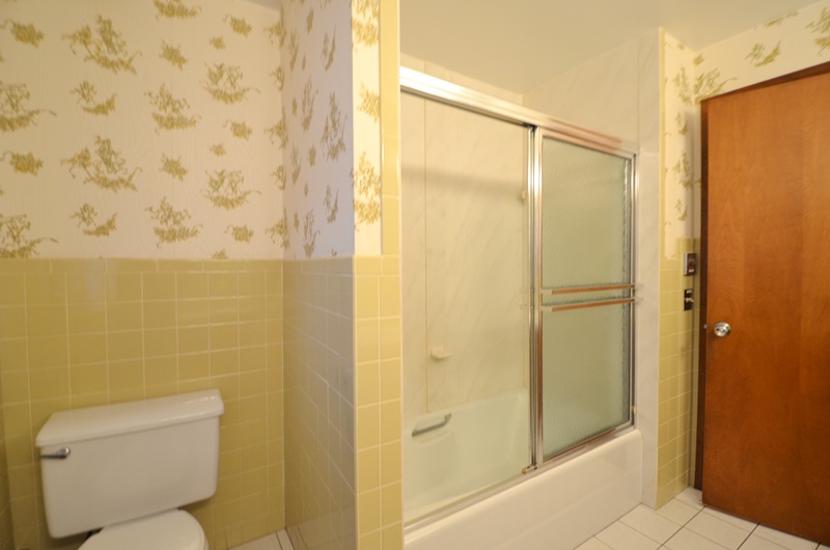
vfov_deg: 77.1
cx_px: 415
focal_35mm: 15
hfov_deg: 100.5
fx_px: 345
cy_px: 275
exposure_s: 1/30
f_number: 3.5
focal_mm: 10
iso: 1100
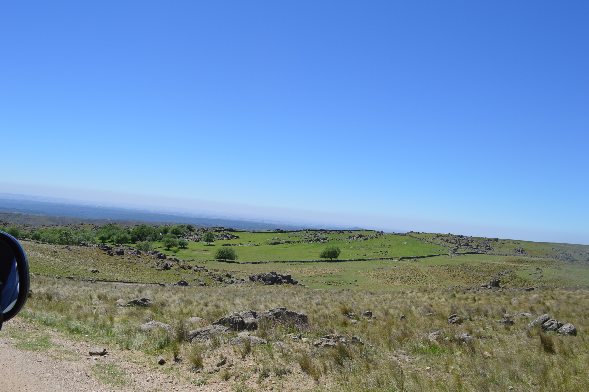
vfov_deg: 47.8
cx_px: 294
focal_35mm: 27
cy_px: 196
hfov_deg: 67.4
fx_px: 441
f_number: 9
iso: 100
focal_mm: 18
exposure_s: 1/320
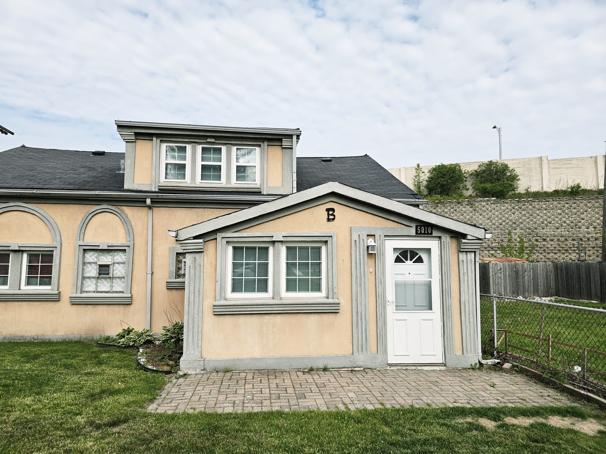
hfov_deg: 73.9
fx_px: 403
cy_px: 227
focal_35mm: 23
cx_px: 303
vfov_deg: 58.9
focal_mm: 6.3
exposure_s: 1/833
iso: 12
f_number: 1.7
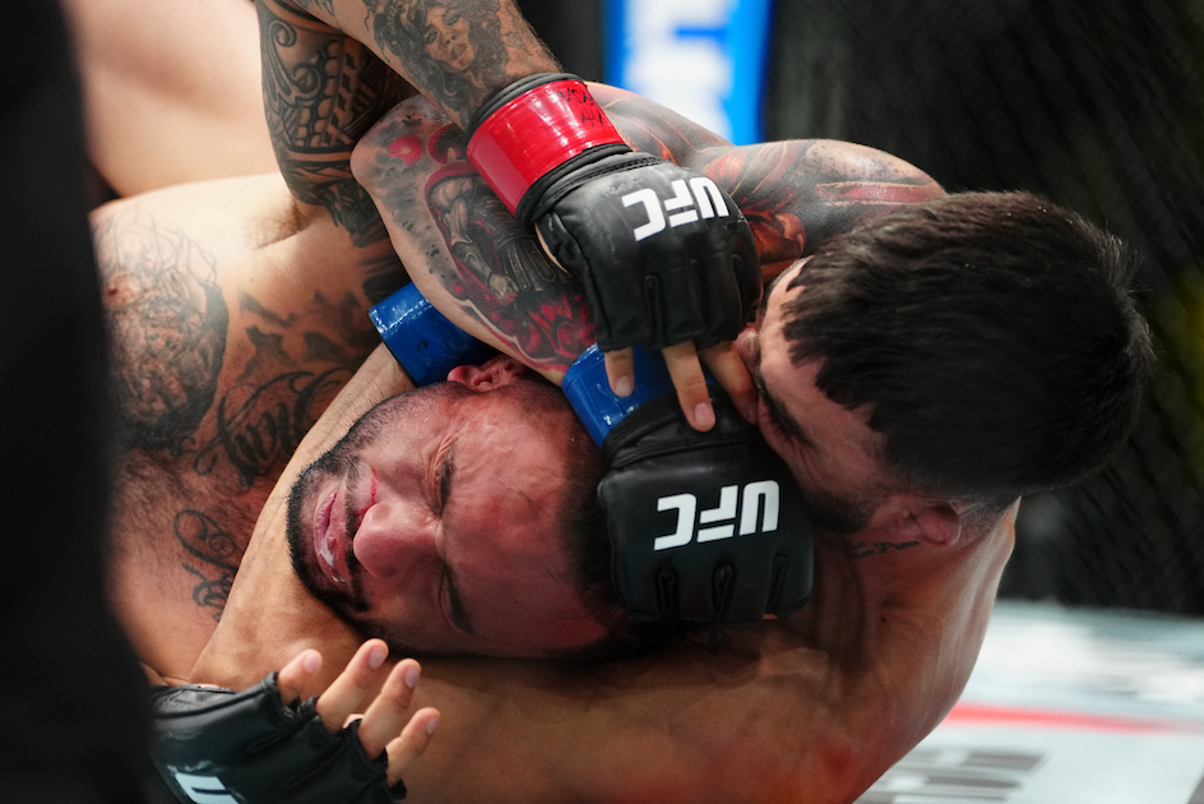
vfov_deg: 7.5
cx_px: 527
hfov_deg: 11.2
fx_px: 6122
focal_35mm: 183
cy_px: 388
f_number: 2.8
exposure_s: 1/500
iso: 2500
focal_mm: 144
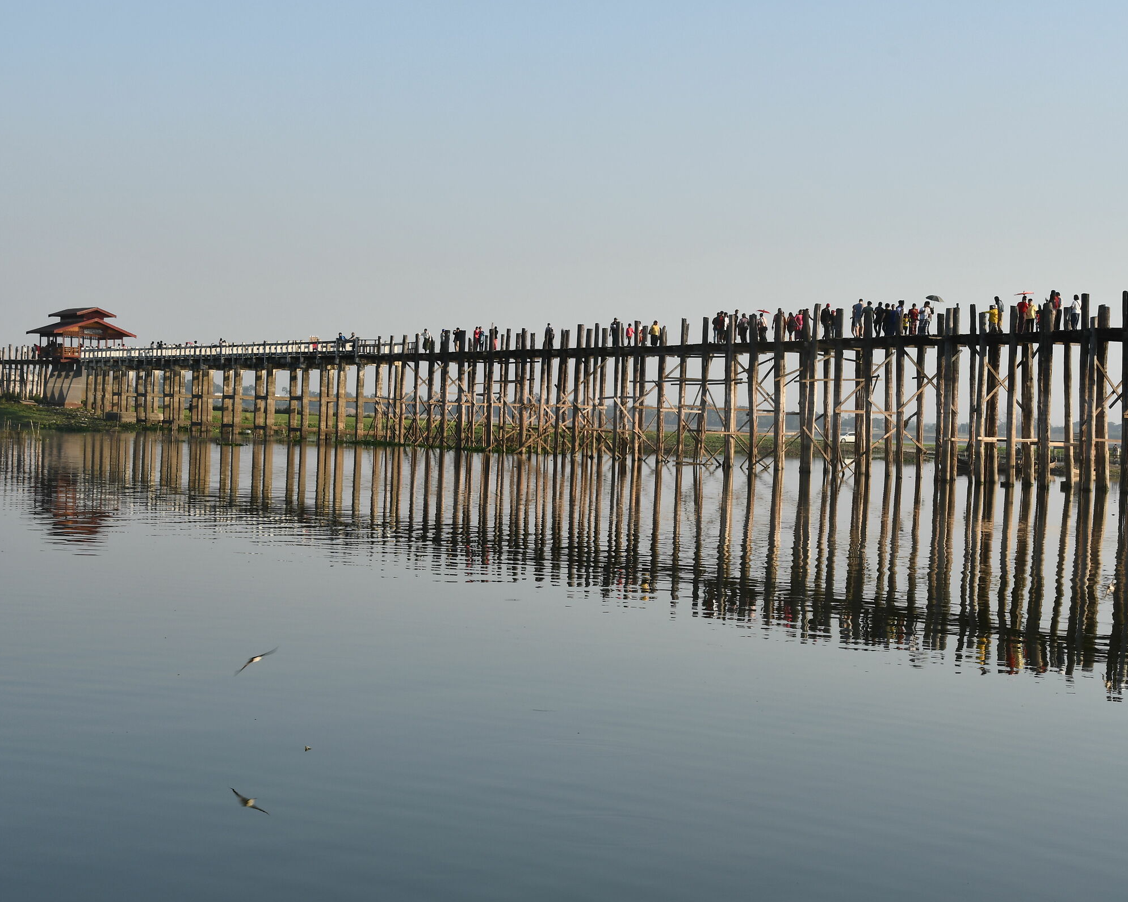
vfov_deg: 22.5
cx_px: 649
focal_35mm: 68
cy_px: 452
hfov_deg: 27.9
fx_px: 2270
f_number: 16
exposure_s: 1/100
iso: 100
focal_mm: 40
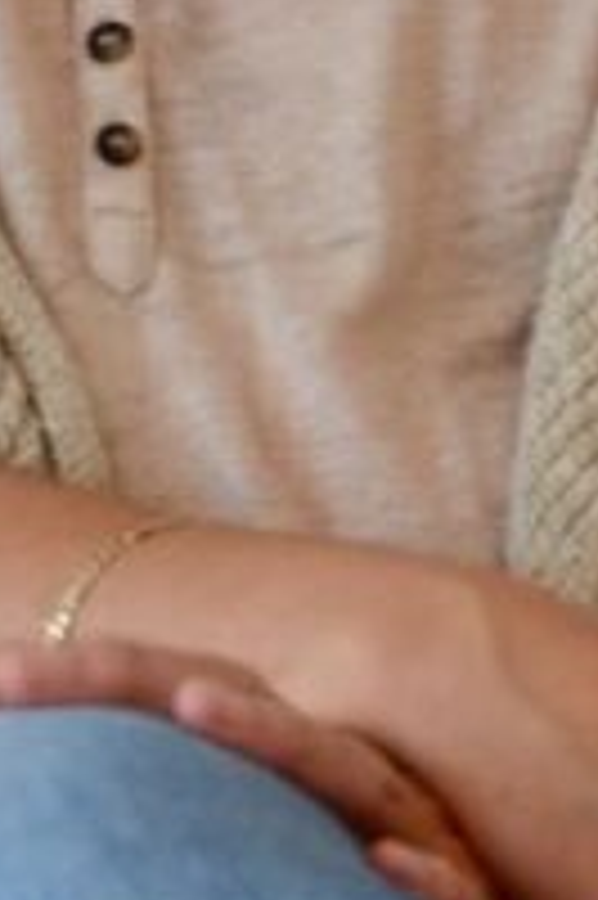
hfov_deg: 3.7
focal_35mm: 368
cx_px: 112
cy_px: 315
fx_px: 9185
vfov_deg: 5.6
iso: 400
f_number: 4.8
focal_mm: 48
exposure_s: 1/30
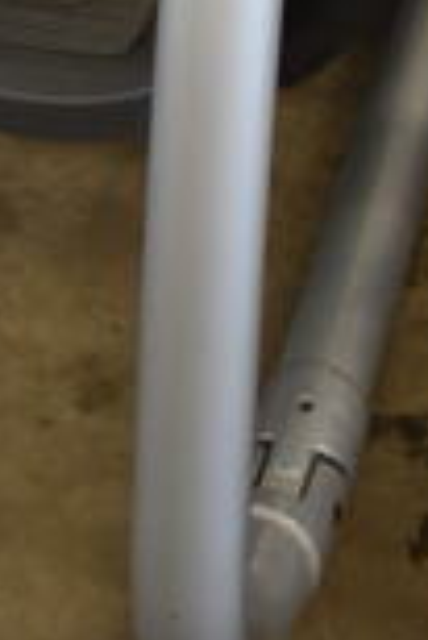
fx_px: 2847
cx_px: 29
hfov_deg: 8.6
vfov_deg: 10.8
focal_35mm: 160
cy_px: -908
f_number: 3.5
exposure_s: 1/30
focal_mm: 18
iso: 450
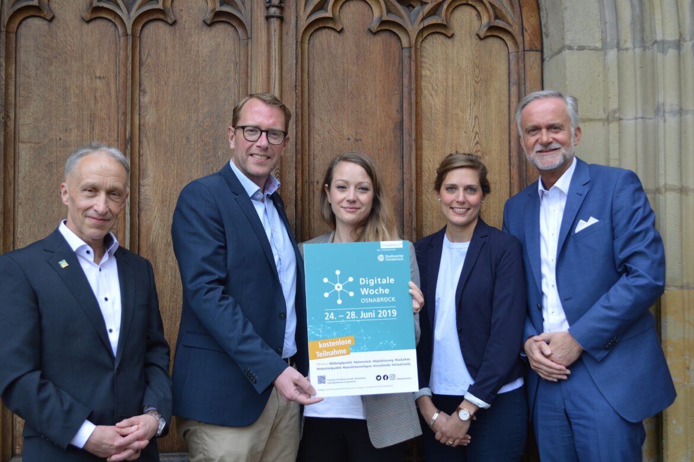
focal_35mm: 45
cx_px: 347
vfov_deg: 29.8
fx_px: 867
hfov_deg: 43.6
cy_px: 231
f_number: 5.6
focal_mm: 30
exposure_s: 1/125
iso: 250
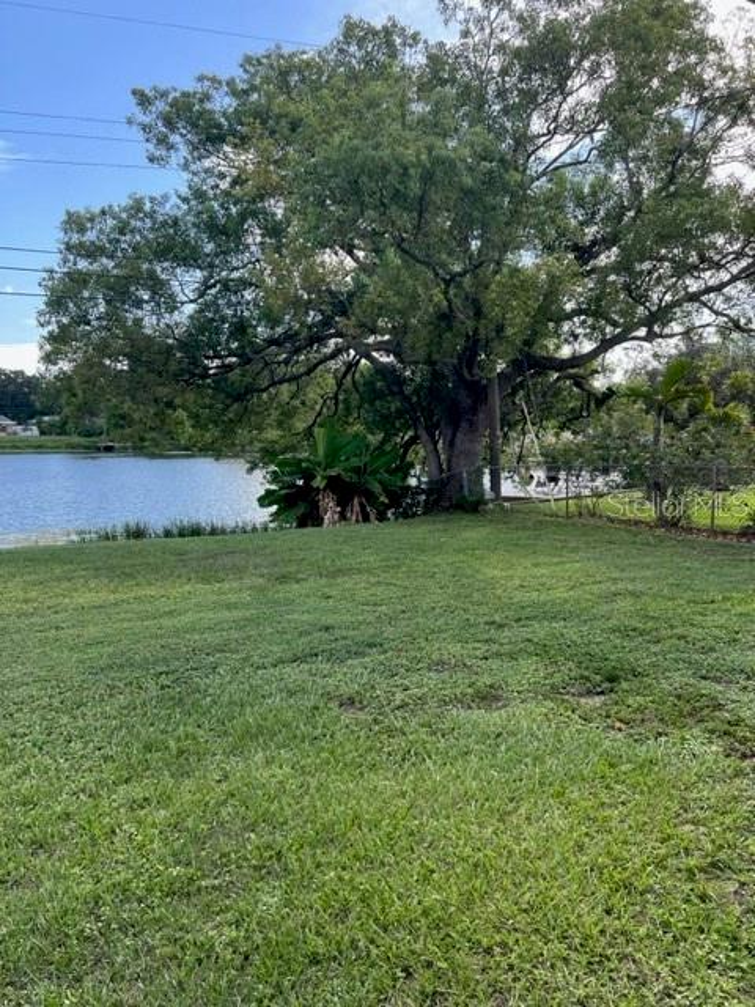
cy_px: 504
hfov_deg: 53.1
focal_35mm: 26
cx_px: 378
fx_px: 756
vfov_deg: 67.3
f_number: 1.5
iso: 50
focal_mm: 5.7
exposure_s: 1/820
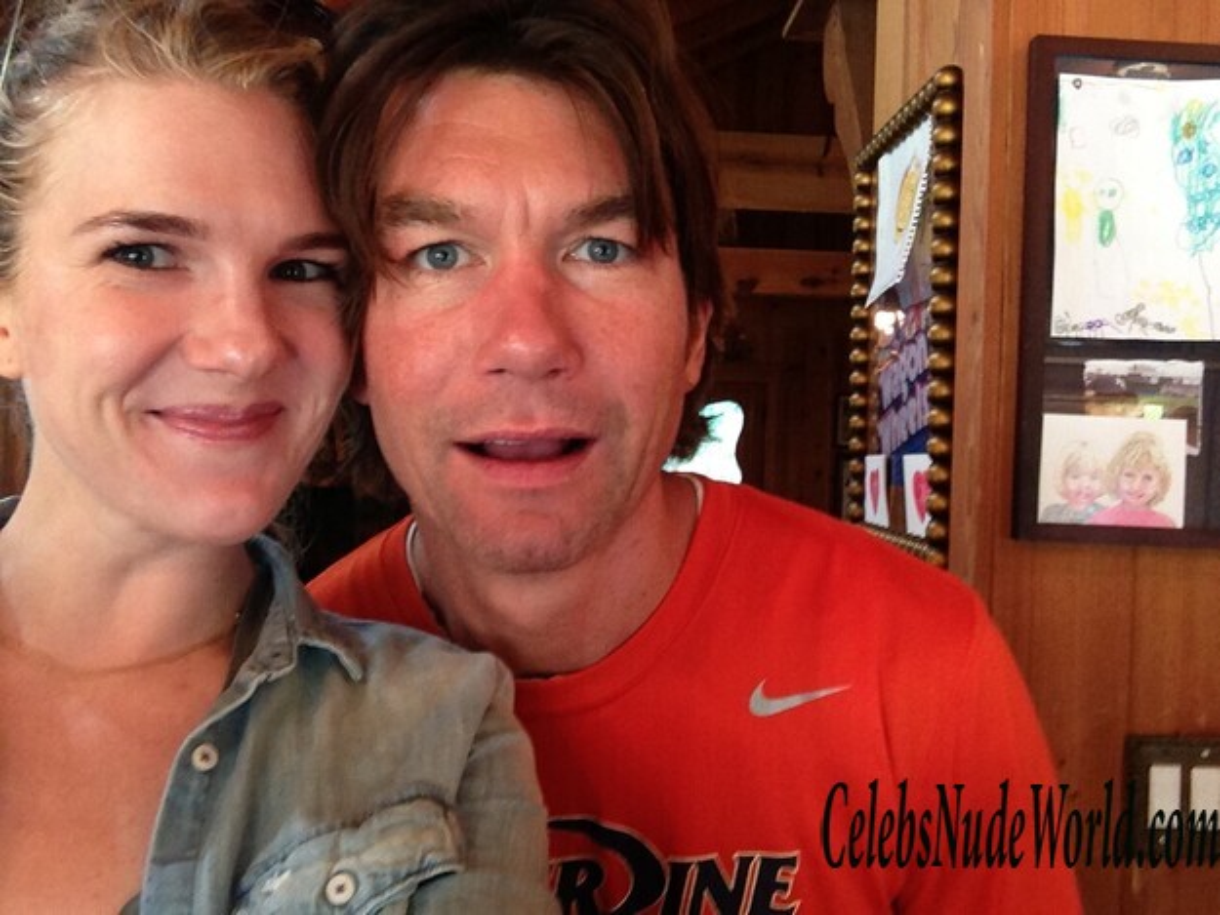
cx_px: 610
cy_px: 458
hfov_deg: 52.6
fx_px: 1234
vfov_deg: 40.7
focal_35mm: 35
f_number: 2.4
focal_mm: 2.18
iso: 125
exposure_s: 1/30
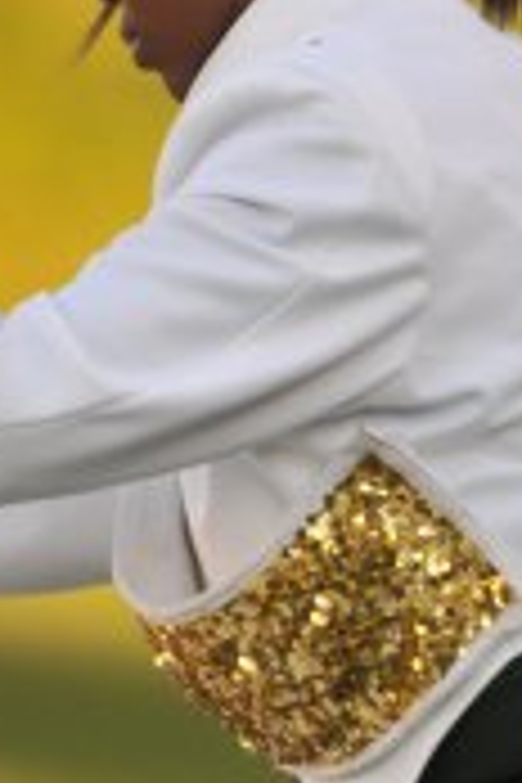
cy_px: 662
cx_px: 182
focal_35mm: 1036
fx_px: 22531
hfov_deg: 1.3
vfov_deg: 2.0
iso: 200
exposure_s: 1/640
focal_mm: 200
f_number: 2.8
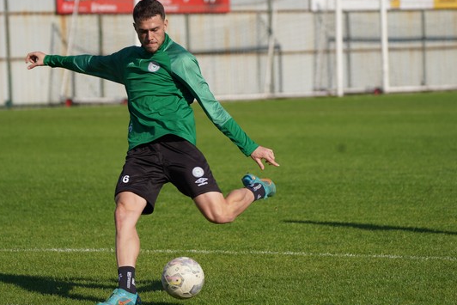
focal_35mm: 292
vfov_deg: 4.7
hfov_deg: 7.1
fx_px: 3708
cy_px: 138
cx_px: 195
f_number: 5.6
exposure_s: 1/800
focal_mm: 232
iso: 100
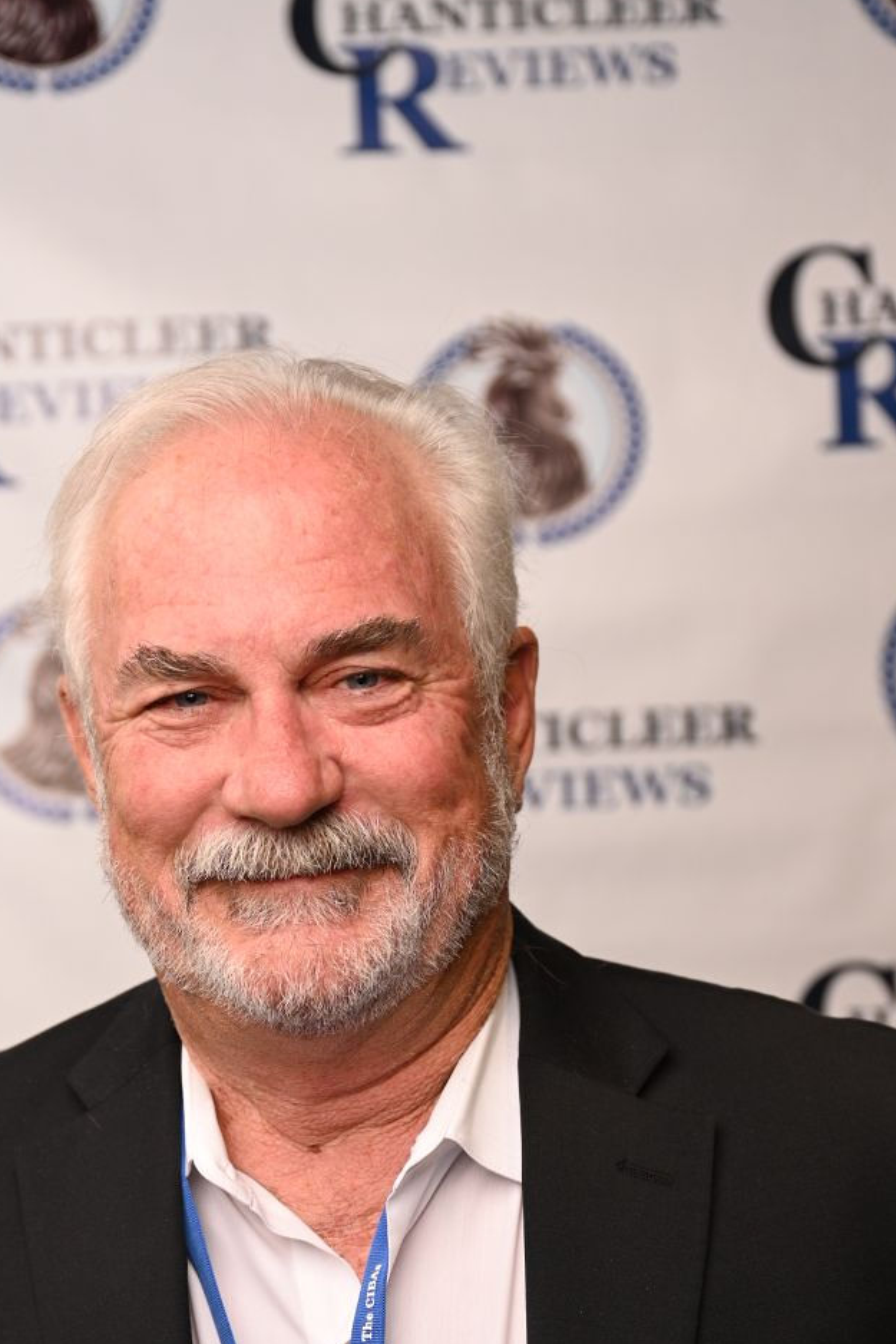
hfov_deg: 16.5
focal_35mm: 83
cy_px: 1010
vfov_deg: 24.2
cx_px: 376
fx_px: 3097
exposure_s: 1/250
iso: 320
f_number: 3.5
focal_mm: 48
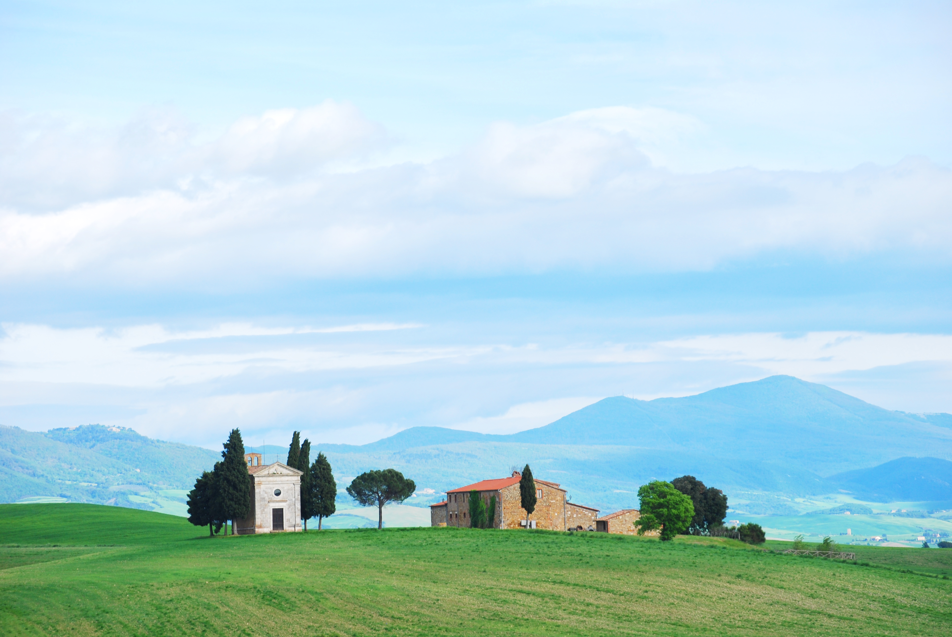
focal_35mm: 202
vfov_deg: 6.8
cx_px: 476
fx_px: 5361
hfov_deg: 10.1
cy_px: 318
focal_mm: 135
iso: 100
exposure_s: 1/250
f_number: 8
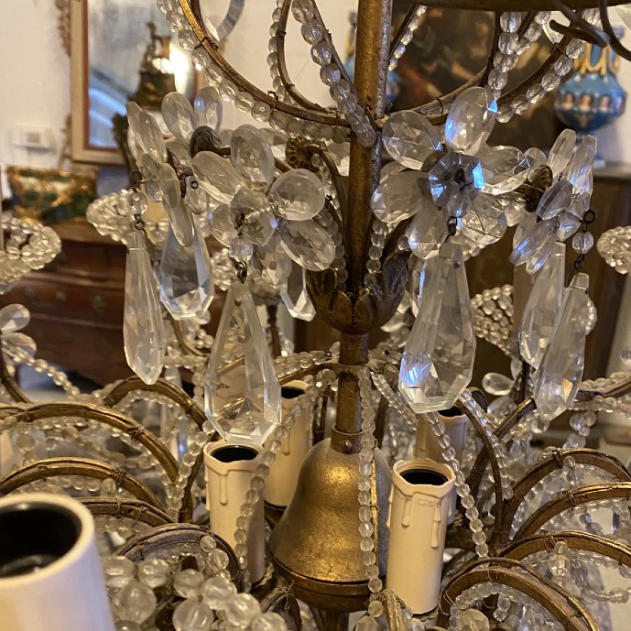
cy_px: 493
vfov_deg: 40.4
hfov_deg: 41.8
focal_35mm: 40
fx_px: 825
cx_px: 343
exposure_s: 1/50
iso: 320
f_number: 1.8
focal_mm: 4.25
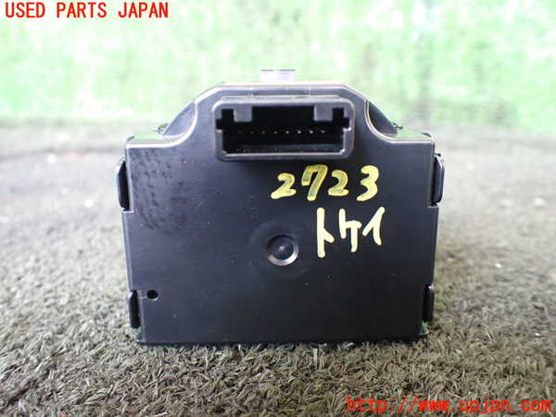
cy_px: 208
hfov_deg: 60.0
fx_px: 482
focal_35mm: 30
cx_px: 278
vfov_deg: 46.8
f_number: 2.3
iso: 800
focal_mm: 5.4
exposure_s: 1/50
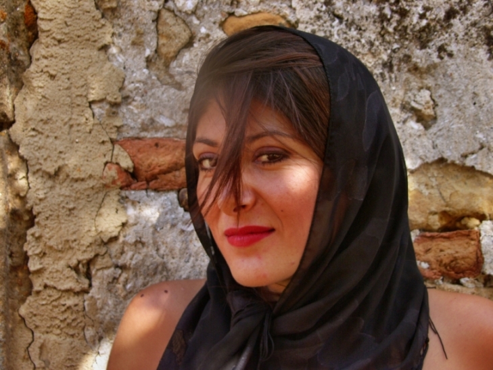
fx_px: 1211
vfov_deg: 17.4
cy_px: 185
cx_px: 246
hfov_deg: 23.0
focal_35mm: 85
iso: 50
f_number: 3.2
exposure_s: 1/320
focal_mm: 22
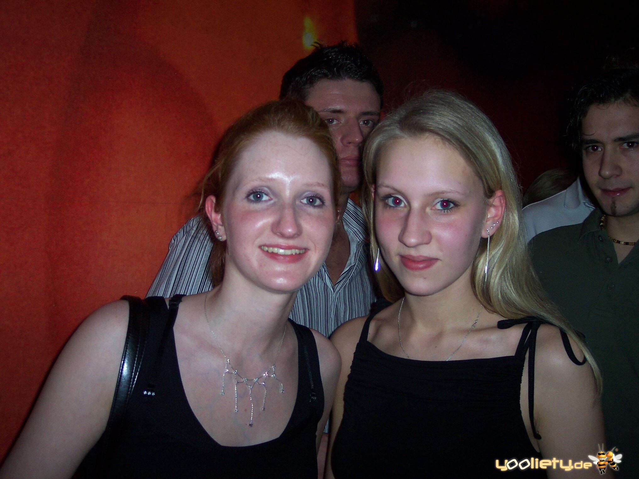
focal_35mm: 38
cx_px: 320
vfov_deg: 37.7
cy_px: 240
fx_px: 701
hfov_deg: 49.0
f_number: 2.8
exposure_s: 1/30
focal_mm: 8
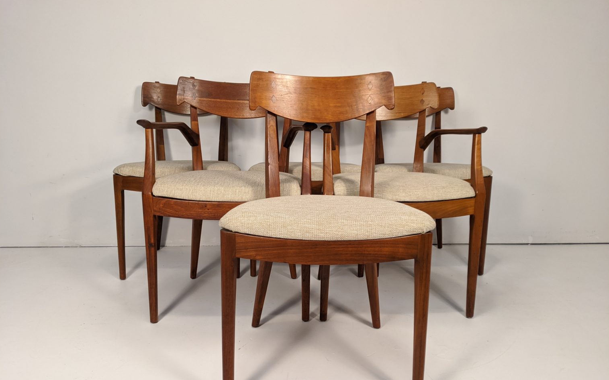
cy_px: 229
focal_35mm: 29
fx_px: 481
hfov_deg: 64.6
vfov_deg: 42.9
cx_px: 302
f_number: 1.8
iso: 235
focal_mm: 4.44
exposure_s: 1/120
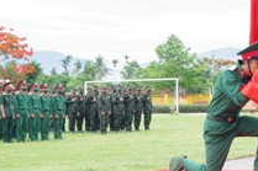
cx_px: 235
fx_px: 773
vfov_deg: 12.7
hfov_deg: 18.6
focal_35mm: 108
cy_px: 86
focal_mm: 31
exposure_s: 1/60
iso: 400
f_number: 8
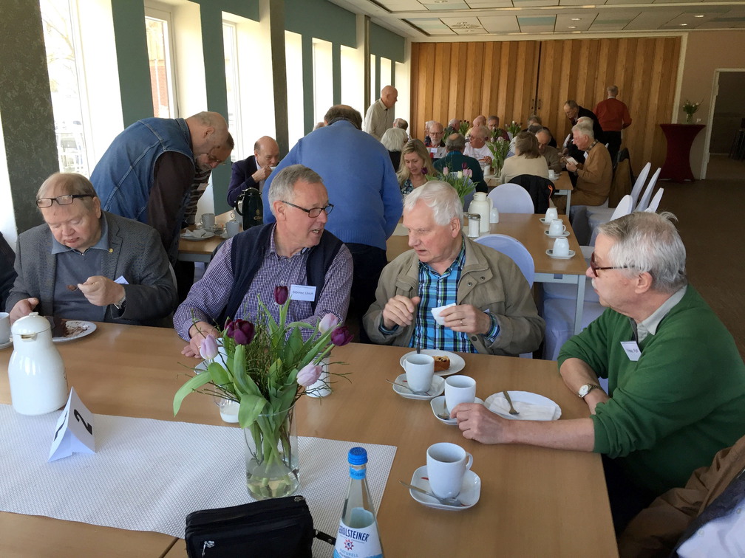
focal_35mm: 29
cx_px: 372
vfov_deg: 48.2
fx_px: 624
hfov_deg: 61.7
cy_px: 279
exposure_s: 1/33
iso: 100
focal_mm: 4.15
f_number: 2.2
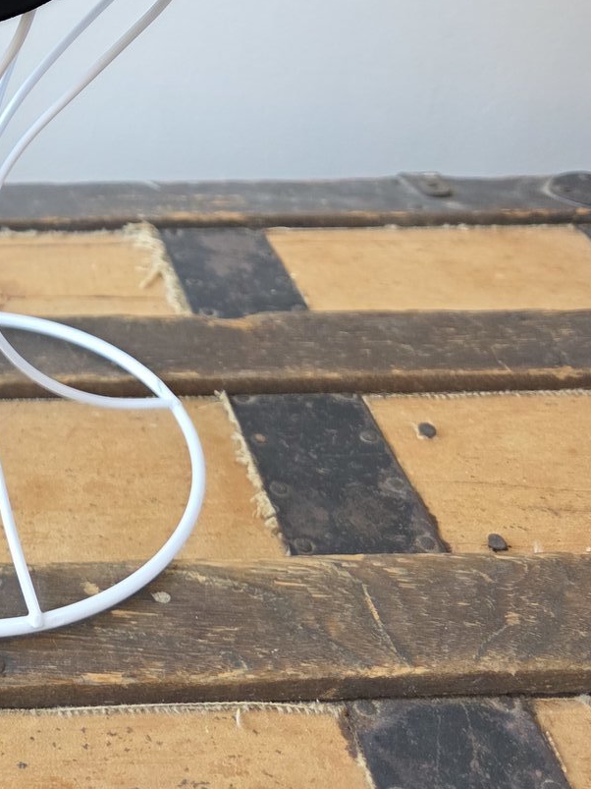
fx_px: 1252
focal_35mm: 55
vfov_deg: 30.6
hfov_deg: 24.3
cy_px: -114
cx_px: -100
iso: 320
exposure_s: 1/120
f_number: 1.7
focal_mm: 6.3
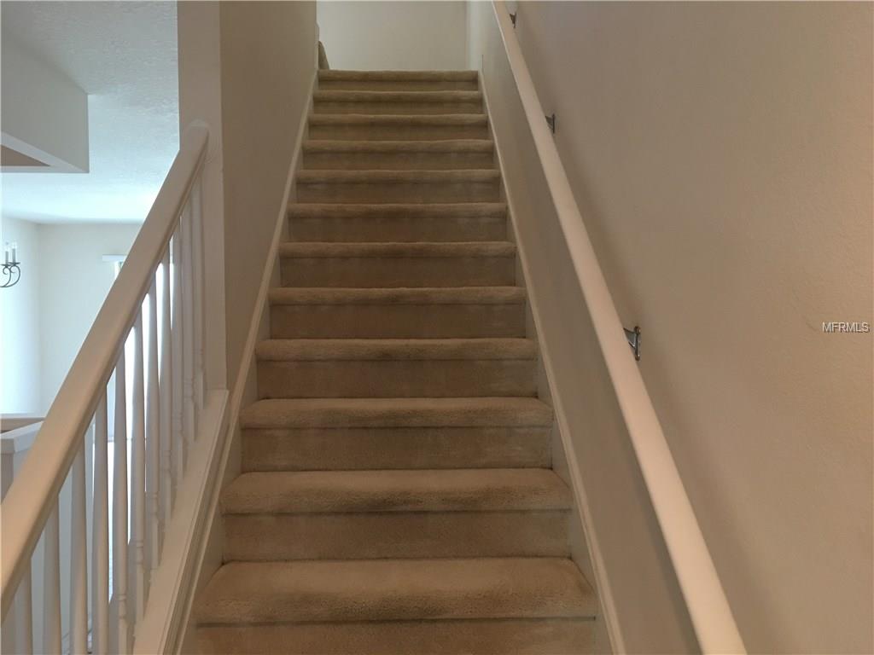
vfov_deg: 48.2
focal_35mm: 29
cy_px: 328
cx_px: 437
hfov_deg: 61.7
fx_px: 732
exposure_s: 1/10
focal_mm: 4.15
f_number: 2.2
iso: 100
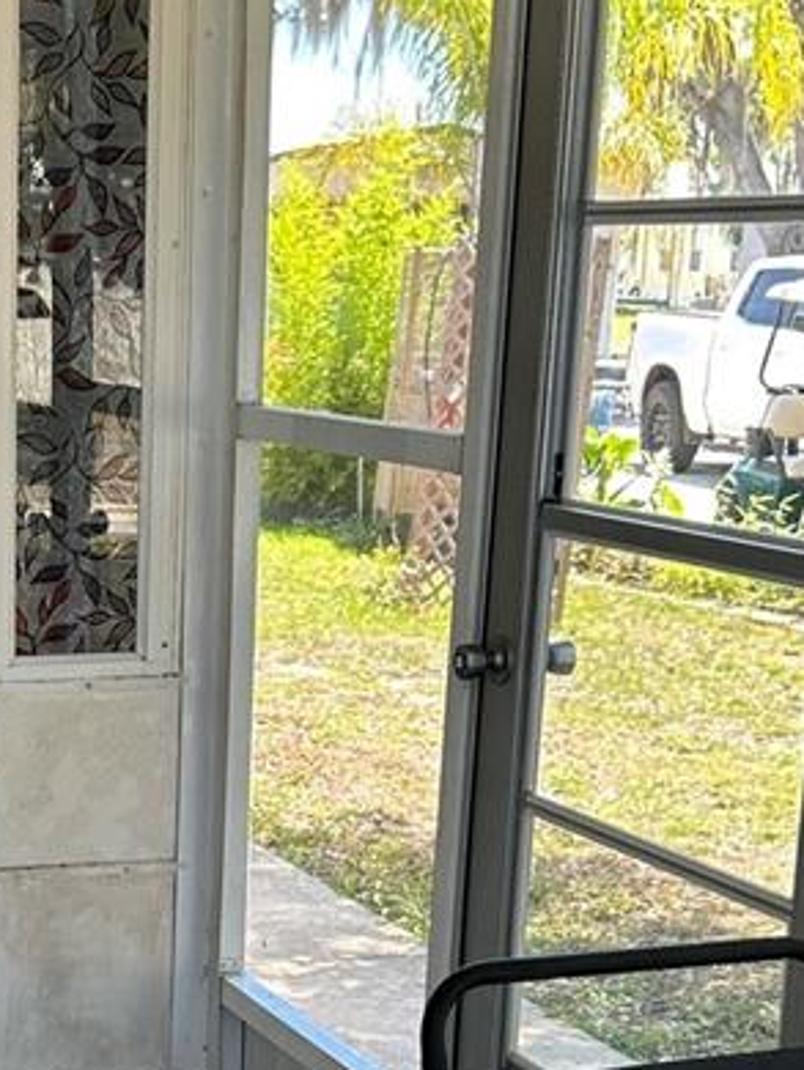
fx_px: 2475
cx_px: 11
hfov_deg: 18.0
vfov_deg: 23.7
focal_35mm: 80
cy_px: 977
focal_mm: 5.7
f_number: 1.5
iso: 50
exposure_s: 1/152
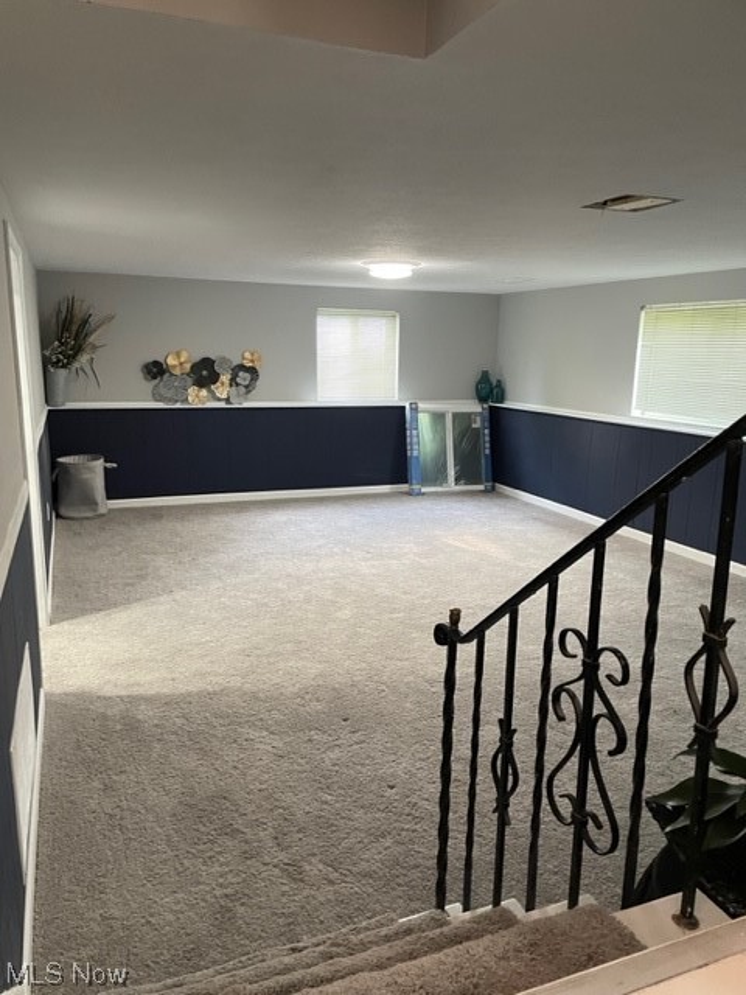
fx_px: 747
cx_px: 373
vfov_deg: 67.3
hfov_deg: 53.1
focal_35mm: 26
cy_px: 498
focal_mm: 4.2
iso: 400
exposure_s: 1/60
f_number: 1.6
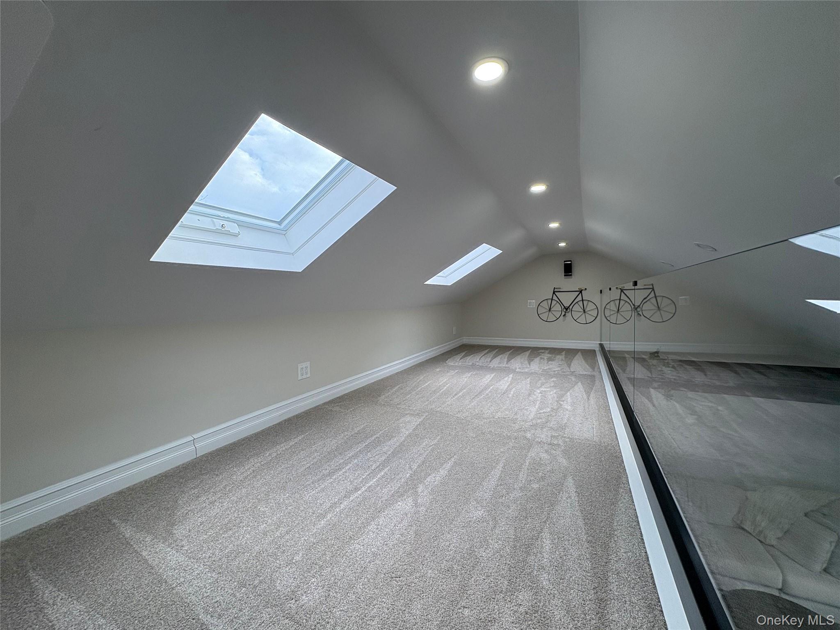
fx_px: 340
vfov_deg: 85.7
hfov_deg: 102.1
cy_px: 315
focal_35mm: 14
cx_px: 420
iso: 80
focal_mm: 2.22
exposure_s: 1/102
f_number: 2.2
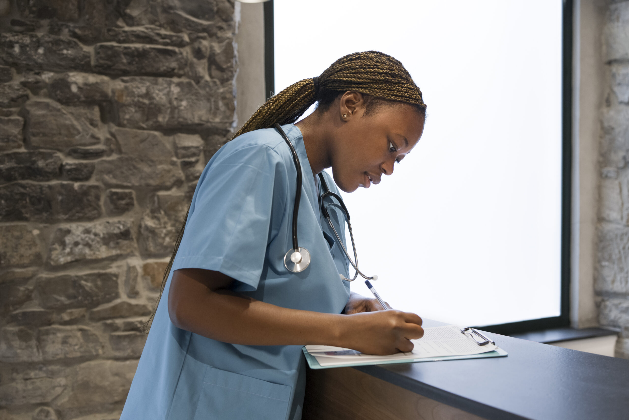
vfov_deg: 37.9
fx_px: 612
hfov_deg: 54.4
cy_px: 210
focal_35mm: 35
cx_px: 314
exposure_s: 1/125
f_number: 2.8
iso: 640
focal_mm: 35
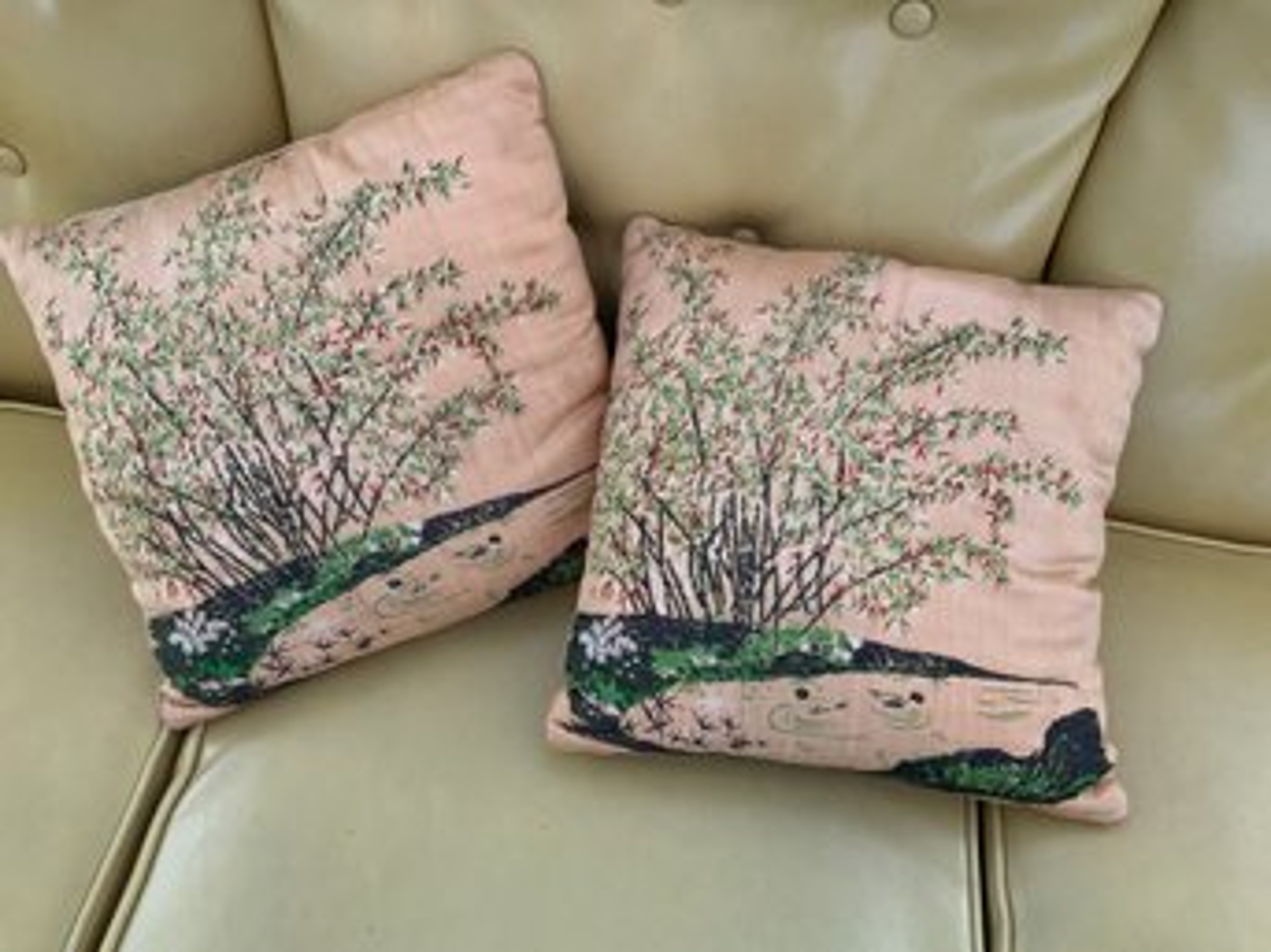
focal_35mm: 29
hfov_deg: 61.7
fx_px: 1064
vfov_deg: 48.2
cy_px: 476
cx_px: 636
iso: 125
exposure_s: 1/60
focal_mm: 3
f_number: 1.8
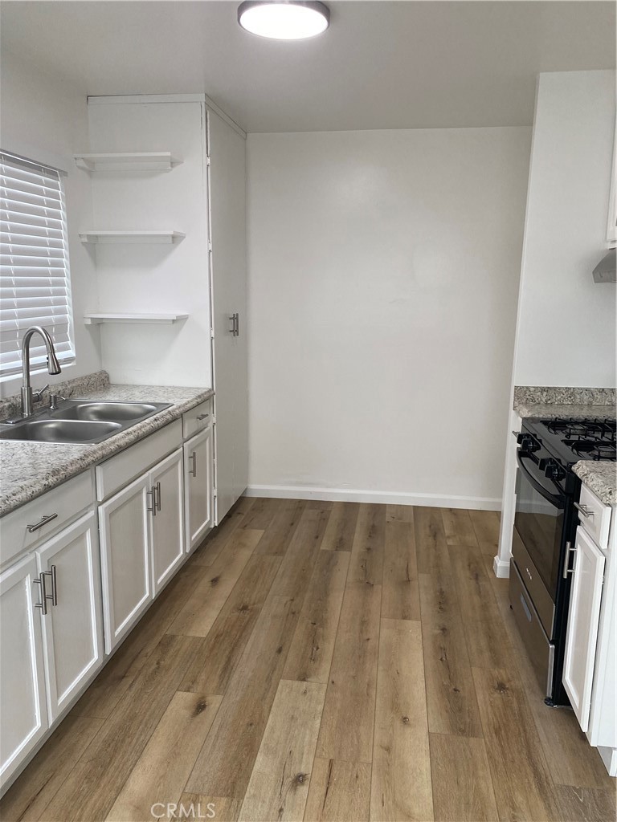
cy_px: 411
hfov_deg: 53.1
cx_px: 308
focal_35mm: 26
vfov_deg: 67.3
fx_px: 618
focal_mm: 4.25
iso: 100
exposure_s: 1/120
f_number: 1.8
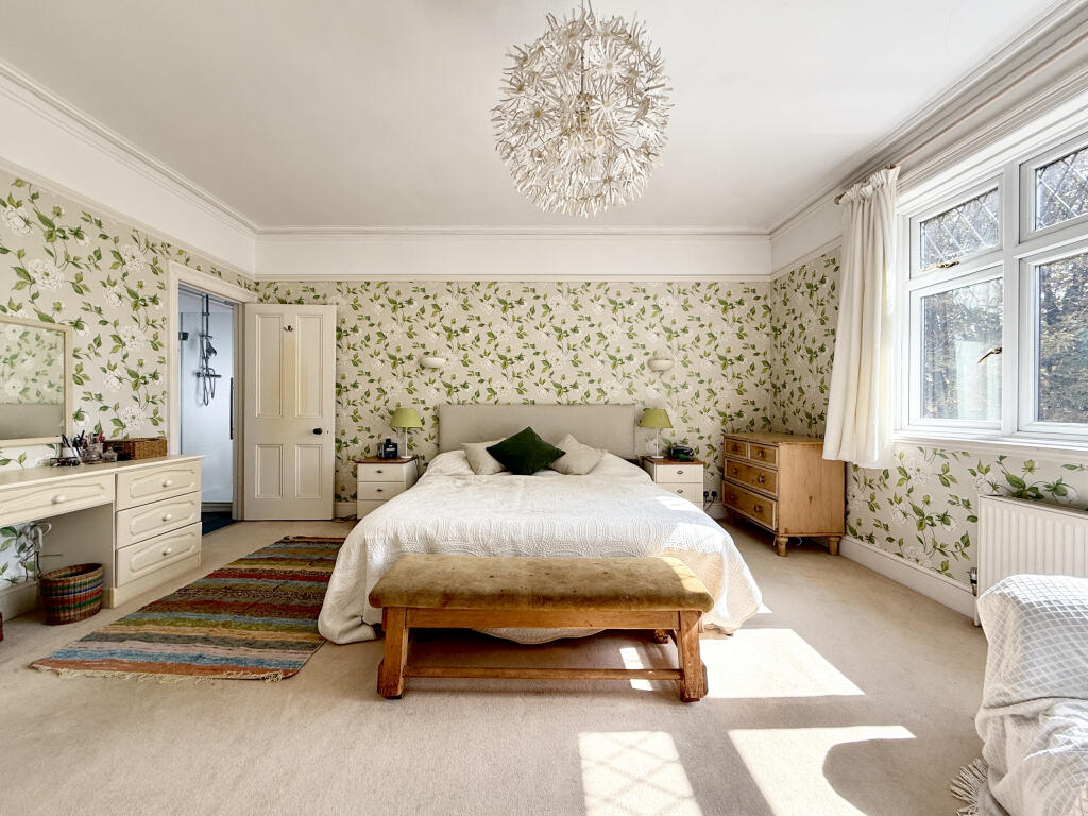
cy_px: 408
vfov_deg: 85.7
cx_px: 544
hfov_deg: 102.1
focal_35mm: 14
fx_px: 440
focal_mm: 2.22
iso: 64
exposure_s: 1/221
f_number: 2.2
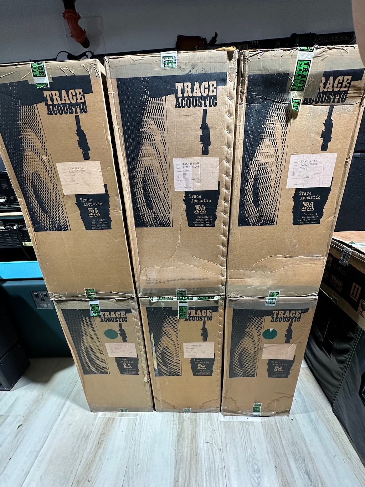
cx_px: 182
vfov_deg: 102.1
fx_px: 197
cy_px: 244
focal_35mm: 14
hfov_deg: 85.7
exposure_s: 1/60
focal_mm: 2.22
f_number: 2.2
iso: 200
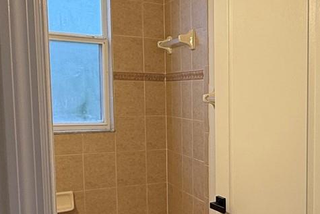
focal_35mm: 49
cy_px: 134
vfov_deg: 27.4
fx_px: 436
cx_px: 340
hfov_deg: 35.4
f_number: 2.2
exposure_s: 1/121
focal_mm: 2.22
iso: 64
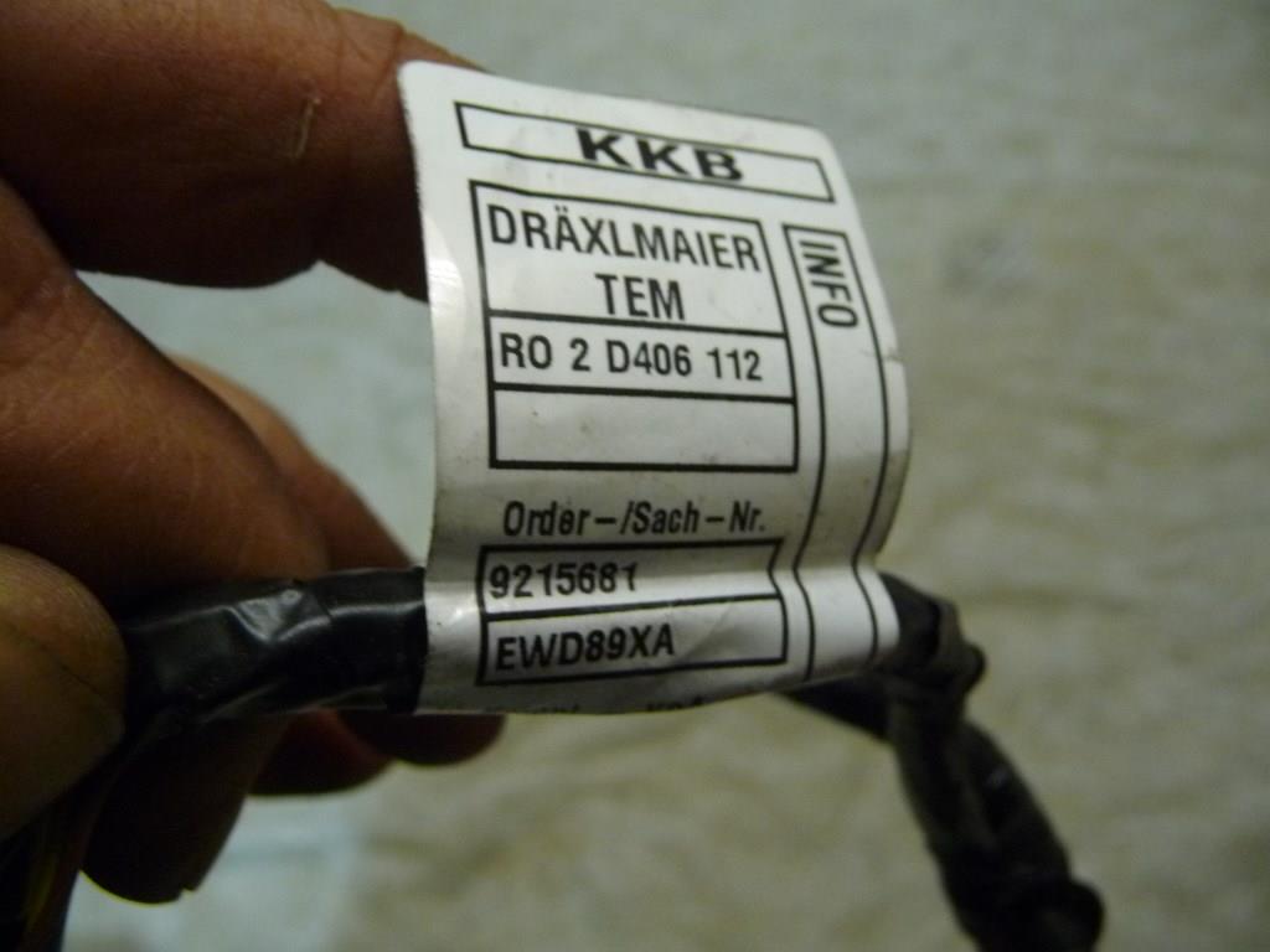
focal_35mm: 28
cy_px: 476
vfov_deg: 49.7
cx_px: 635
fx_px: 1027
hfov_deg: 63.4
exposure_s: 1/25
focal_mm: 4.7
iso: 400
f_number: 3.3
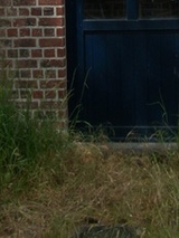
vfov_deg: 19.7
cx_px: 132
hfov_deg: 16.4
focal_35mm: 90
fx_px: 620
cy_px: -87
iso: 80
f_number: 2.9
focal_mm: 5.7
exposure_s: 1/800
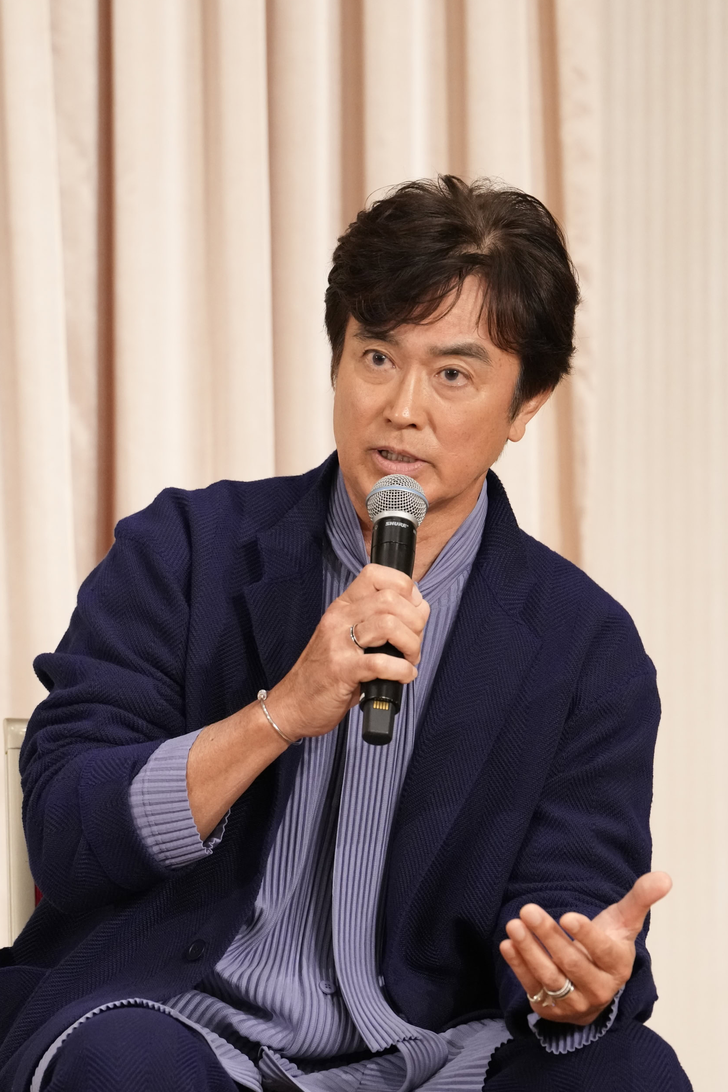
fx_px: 8763
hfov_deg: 4.8
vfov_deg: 7.1
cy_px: 543
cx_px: 364
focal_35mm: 289
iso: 4000
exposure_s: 1/320
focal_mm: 188
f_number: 4.5
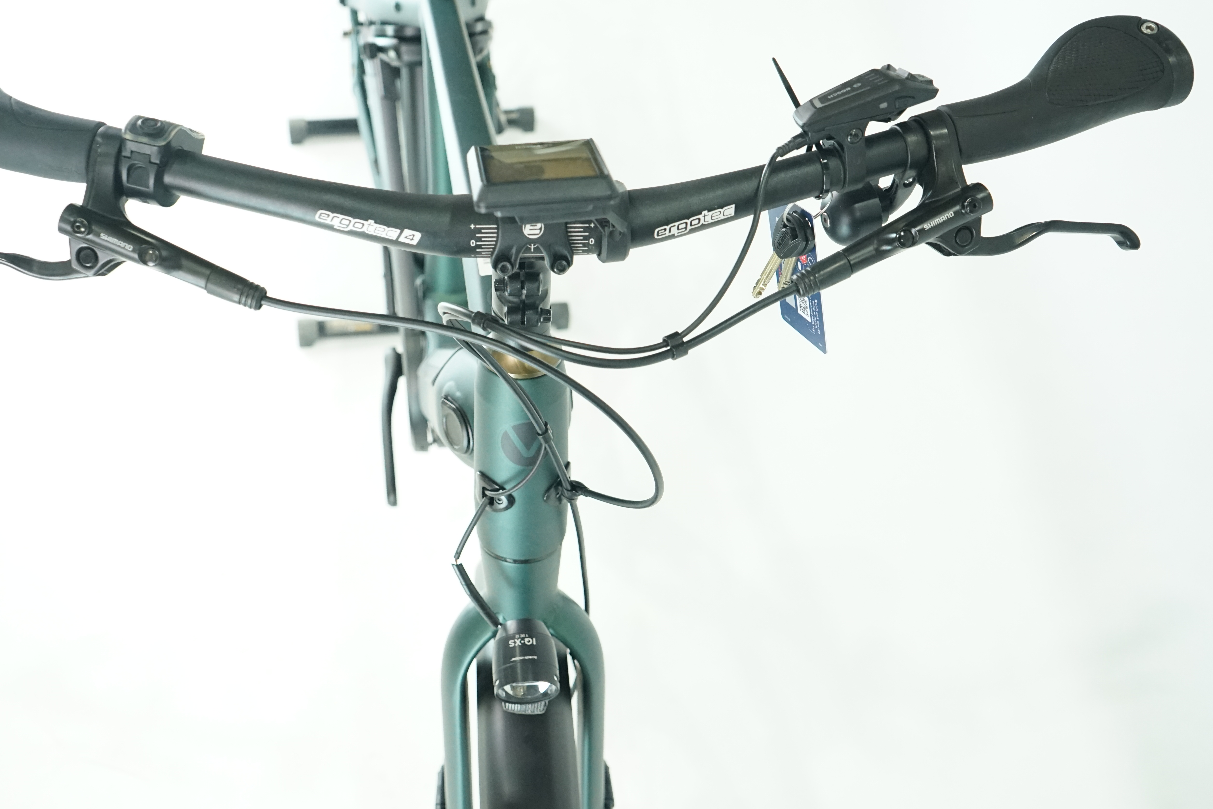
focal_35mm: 37
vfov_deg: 35.8
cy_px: 480
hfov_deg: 51.7
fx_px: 1247
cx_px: 520
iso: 3200
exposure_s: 1/200
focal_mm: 31
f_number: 5
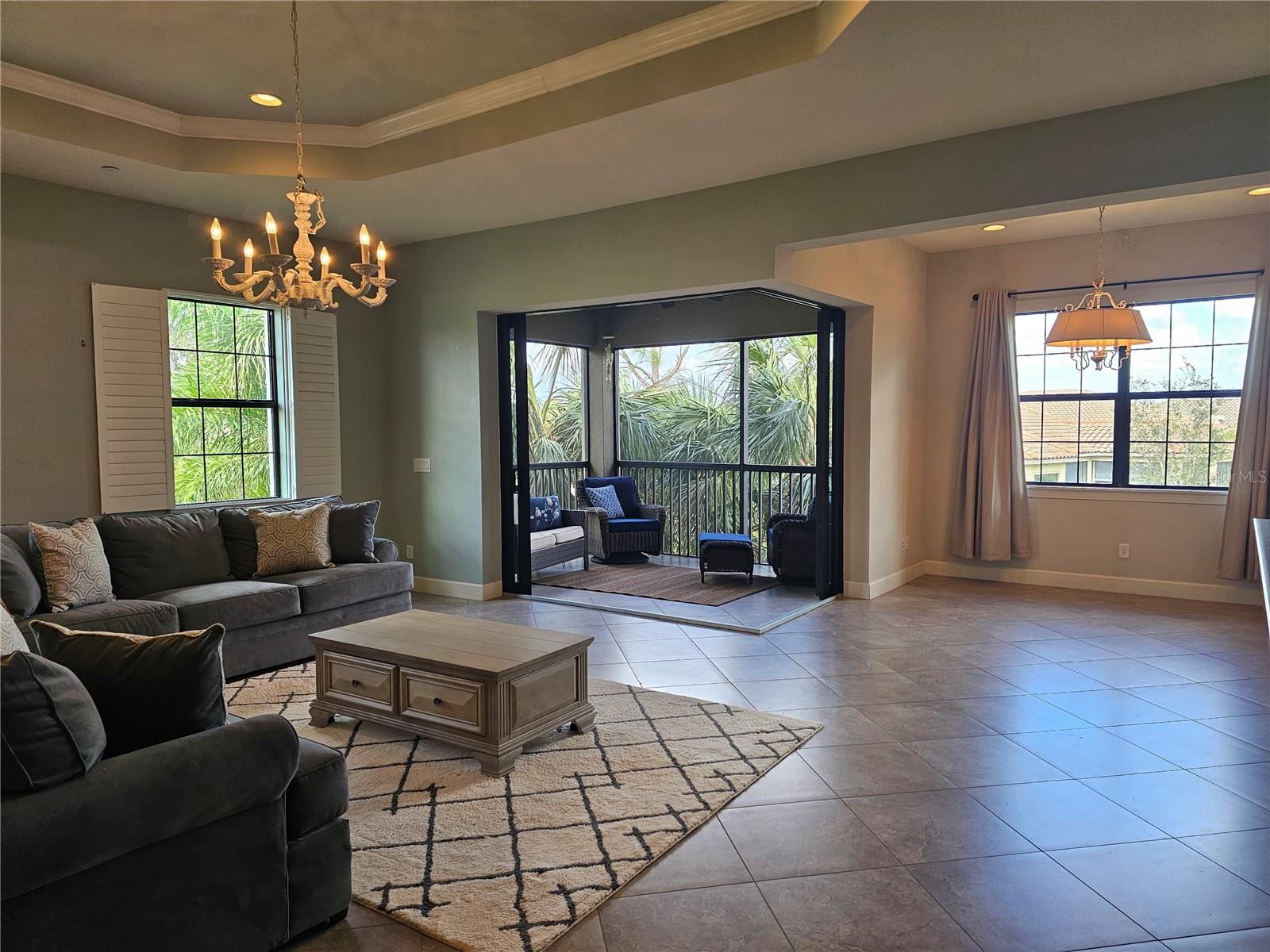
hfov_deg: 73.9
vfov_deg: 58.9
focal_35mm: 23
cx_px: 635
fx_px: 844
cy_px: 476
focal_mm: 6.3
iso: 80
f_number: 1.7
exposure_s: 1/120
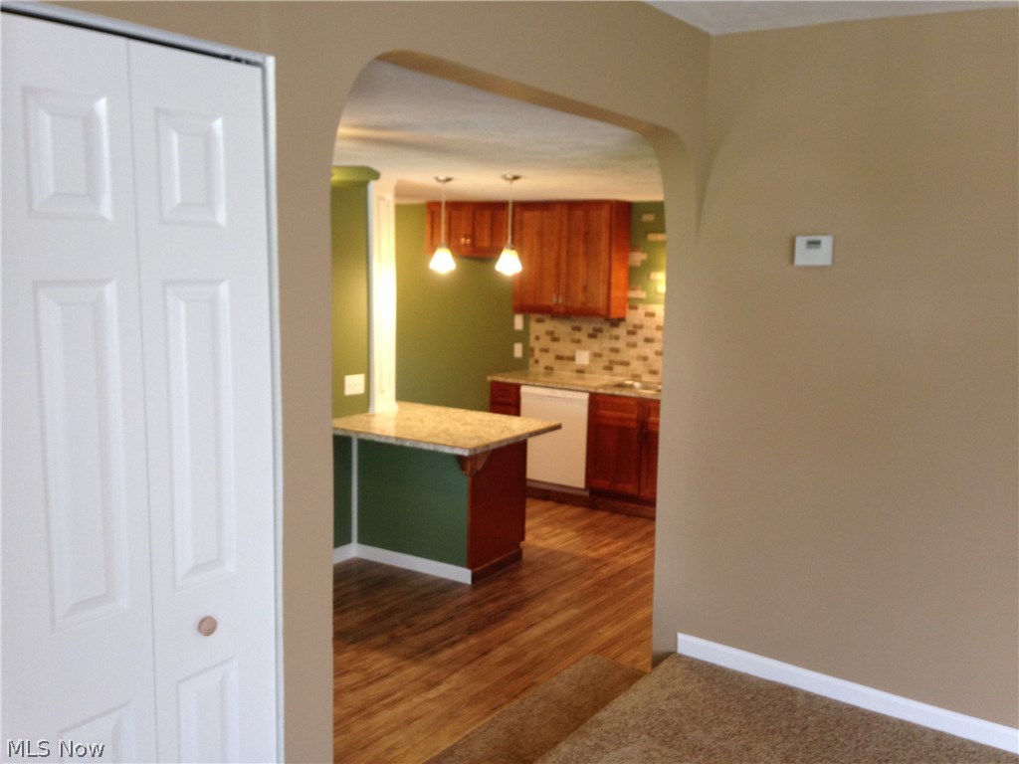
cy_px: 382
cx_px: 510
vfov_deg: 42.9
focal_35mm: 33
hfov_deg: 55.4
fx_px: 971
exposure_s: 1/20
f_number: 2.4
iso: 100
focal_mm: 4.12
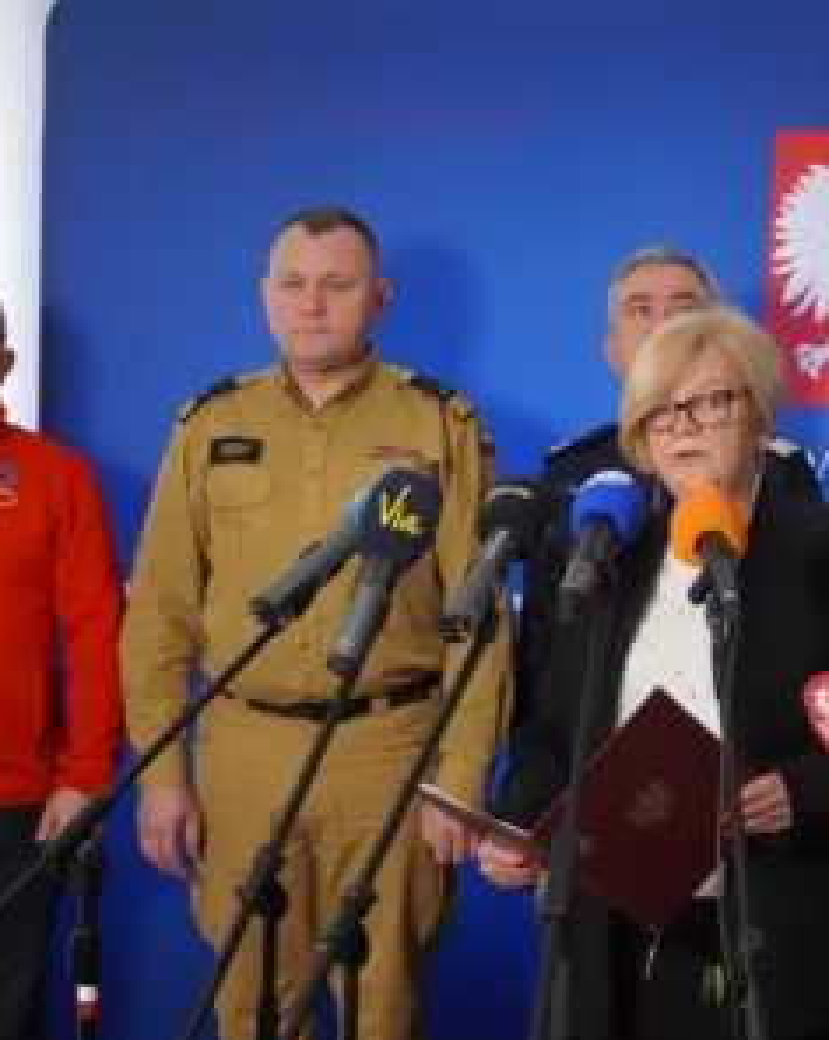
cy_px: 524
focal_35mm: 71
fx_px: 2173
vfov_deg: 26.9
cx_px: 611
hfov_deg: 21.4
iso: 4000
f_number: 4
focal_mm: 33
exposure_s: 1/160
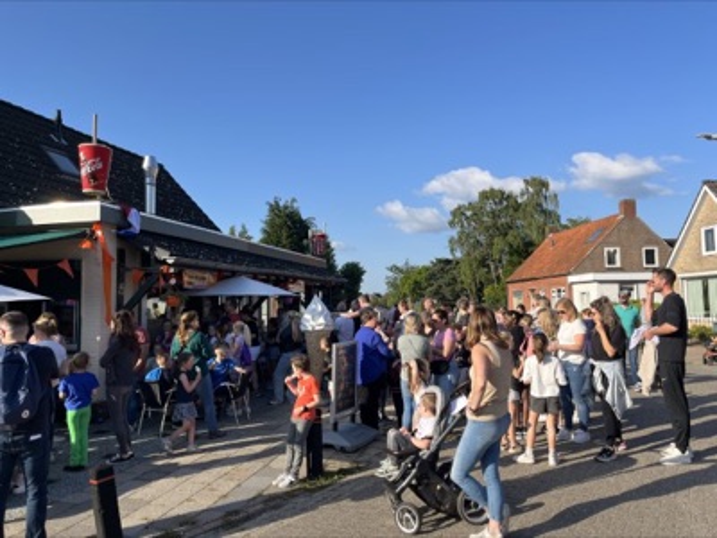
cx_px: 358
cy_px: 269
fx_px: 539
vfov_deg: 53.1
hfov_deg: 67.3
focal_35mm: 26
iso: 50
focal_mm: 5.1
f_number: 1.6
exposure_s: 1/2268
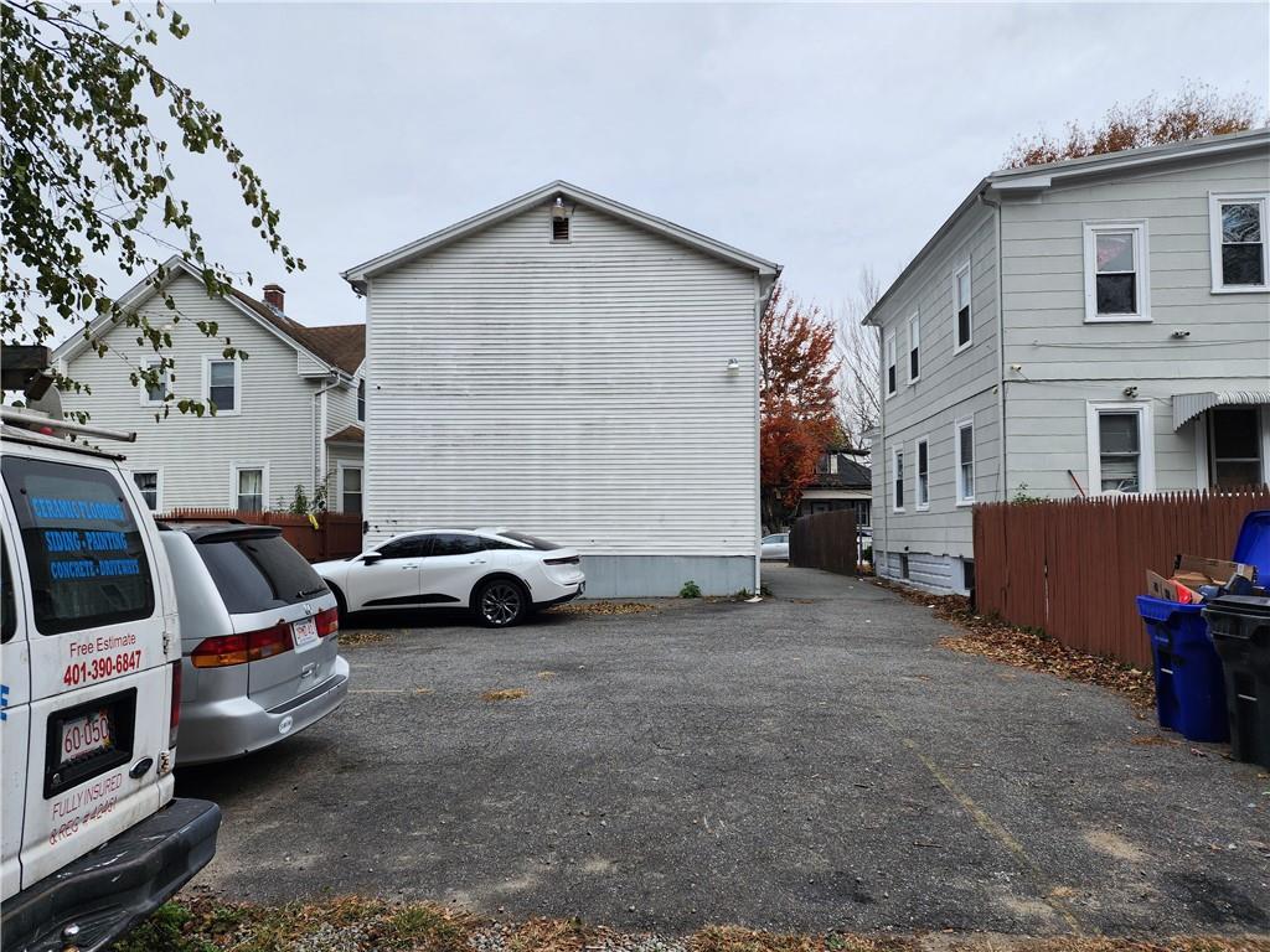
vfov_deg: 58.9
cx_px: 635
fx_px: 844
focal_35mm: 23
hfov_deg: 73.9
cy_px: 476
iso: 12
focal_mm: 6.4
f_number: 1.8
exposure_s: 1/353
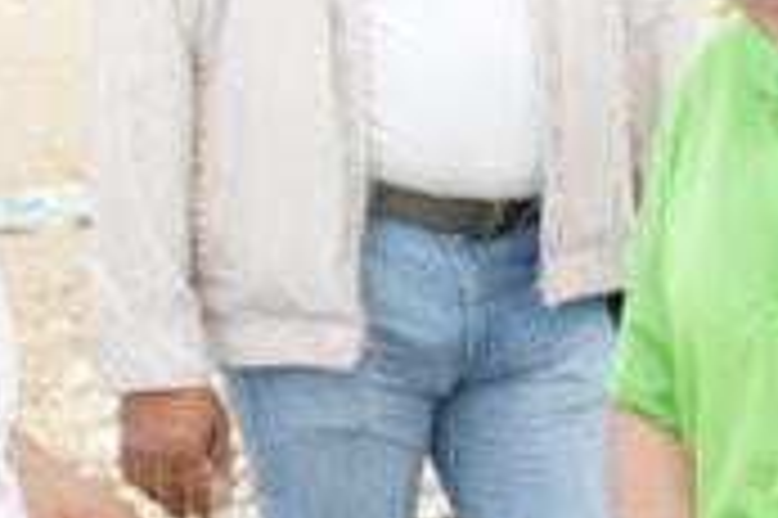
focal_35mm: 170
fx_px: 3670
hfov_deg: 11.9
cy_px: 241
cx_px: 809
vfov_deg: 8.1
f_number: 4
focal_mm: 28
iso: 250
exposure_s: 1/500
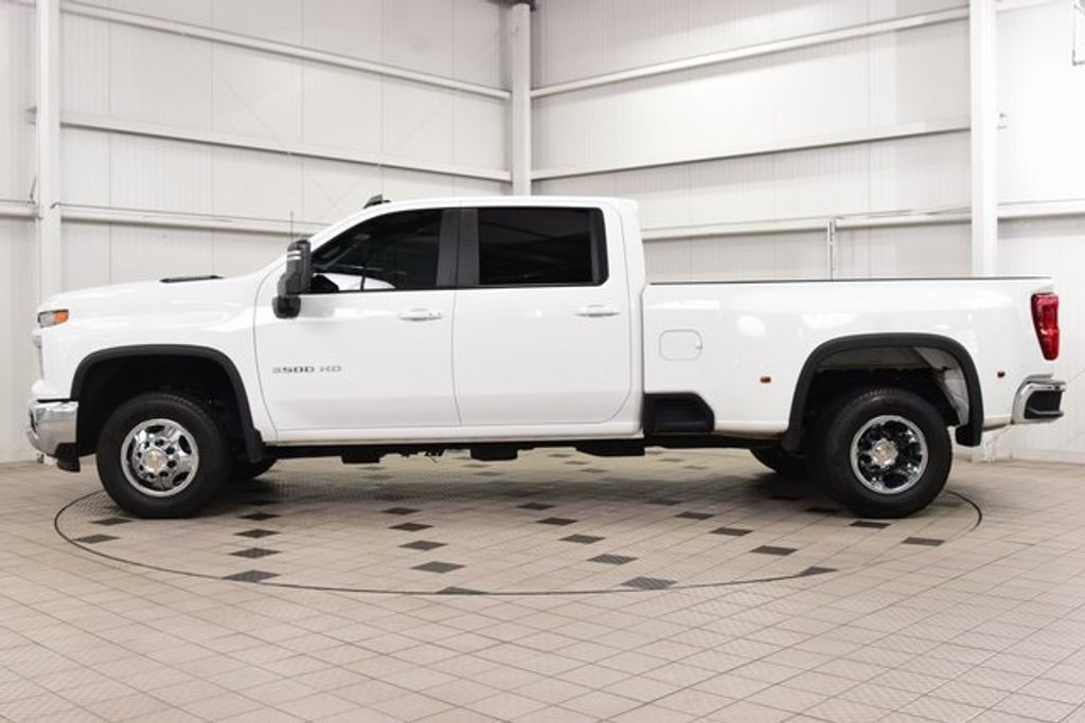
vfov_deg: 36.9
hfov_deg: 53.1
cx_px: 542
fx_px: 1085
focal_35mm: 36
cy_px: 362
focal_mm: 24
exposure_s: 1/60
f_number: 8
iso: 1100
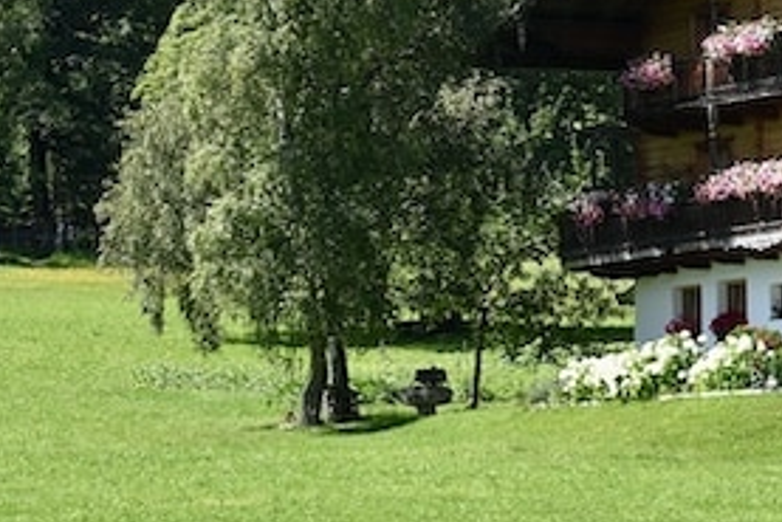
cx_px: 1025
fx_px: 5629
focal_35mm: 259
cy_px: 154
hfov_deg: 7.8
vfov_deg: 5.3
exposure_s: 1/125
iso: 140
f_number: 10
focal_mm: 70
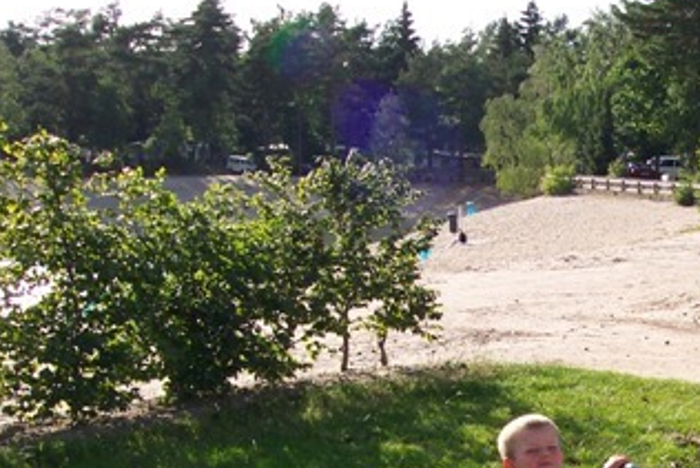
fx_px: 1498
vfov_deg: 17.4
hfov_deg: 25.4
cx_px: 645
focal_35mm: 77
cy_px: 445
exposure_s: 1/350
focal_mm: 8
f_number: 4.8
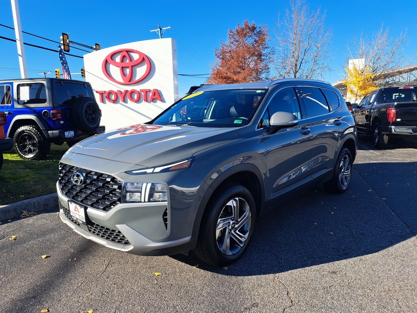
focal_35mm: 24
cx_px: 208
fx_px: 289
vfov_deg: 56.8
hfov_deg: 71.6
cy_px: 156
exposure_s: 1/769
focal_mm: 5.23
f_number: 1.8
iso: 50
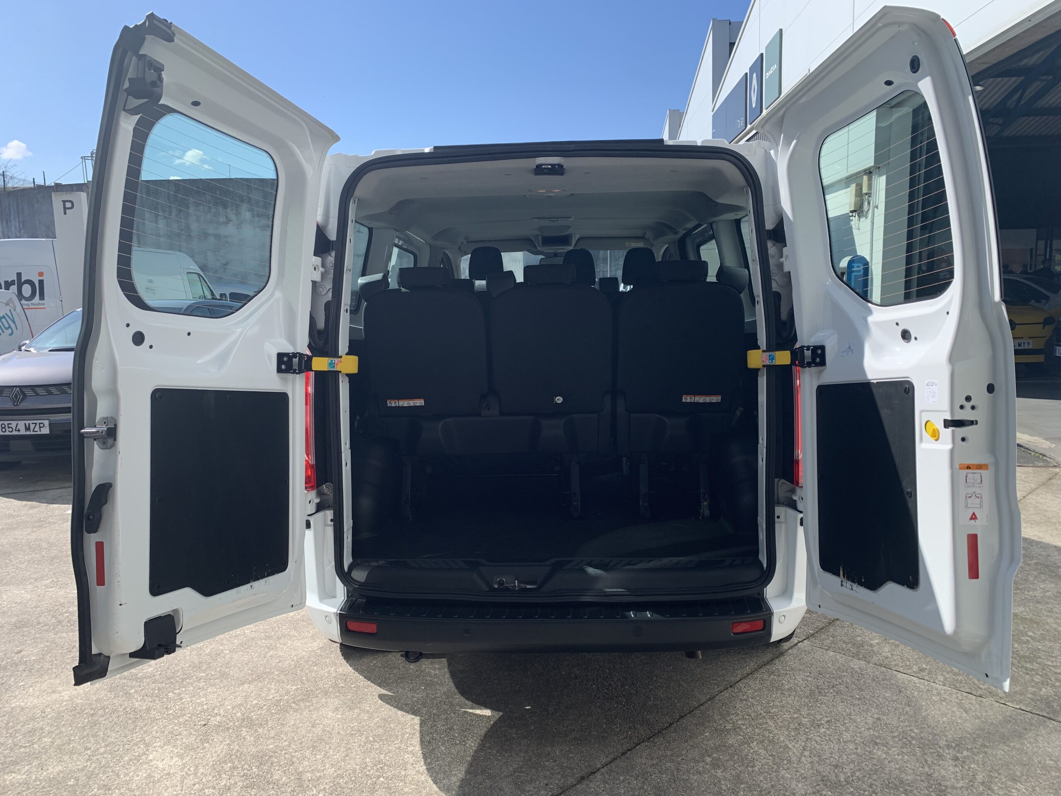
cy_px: 398
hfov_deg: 67.3
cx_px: 530
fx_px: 797
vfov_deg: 53.1
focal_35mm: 26
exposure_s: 1/1661
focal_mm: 4.25
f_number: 1.8
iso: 25
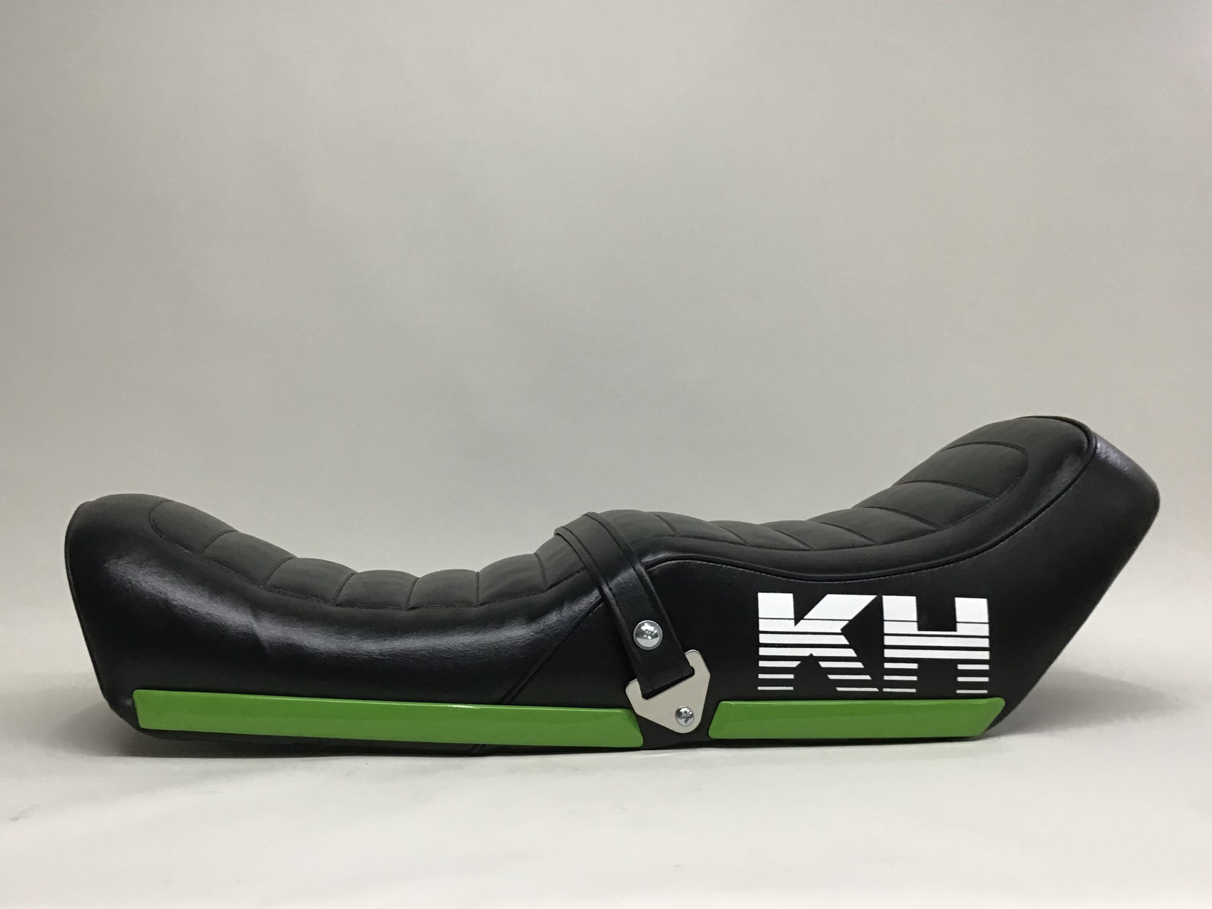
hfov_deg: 58.4
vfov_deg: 45.4
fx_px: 1085
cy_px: 454
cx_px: 606
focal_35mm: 31
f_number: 2.4
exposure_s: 1/30
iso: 40
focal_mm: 3.3
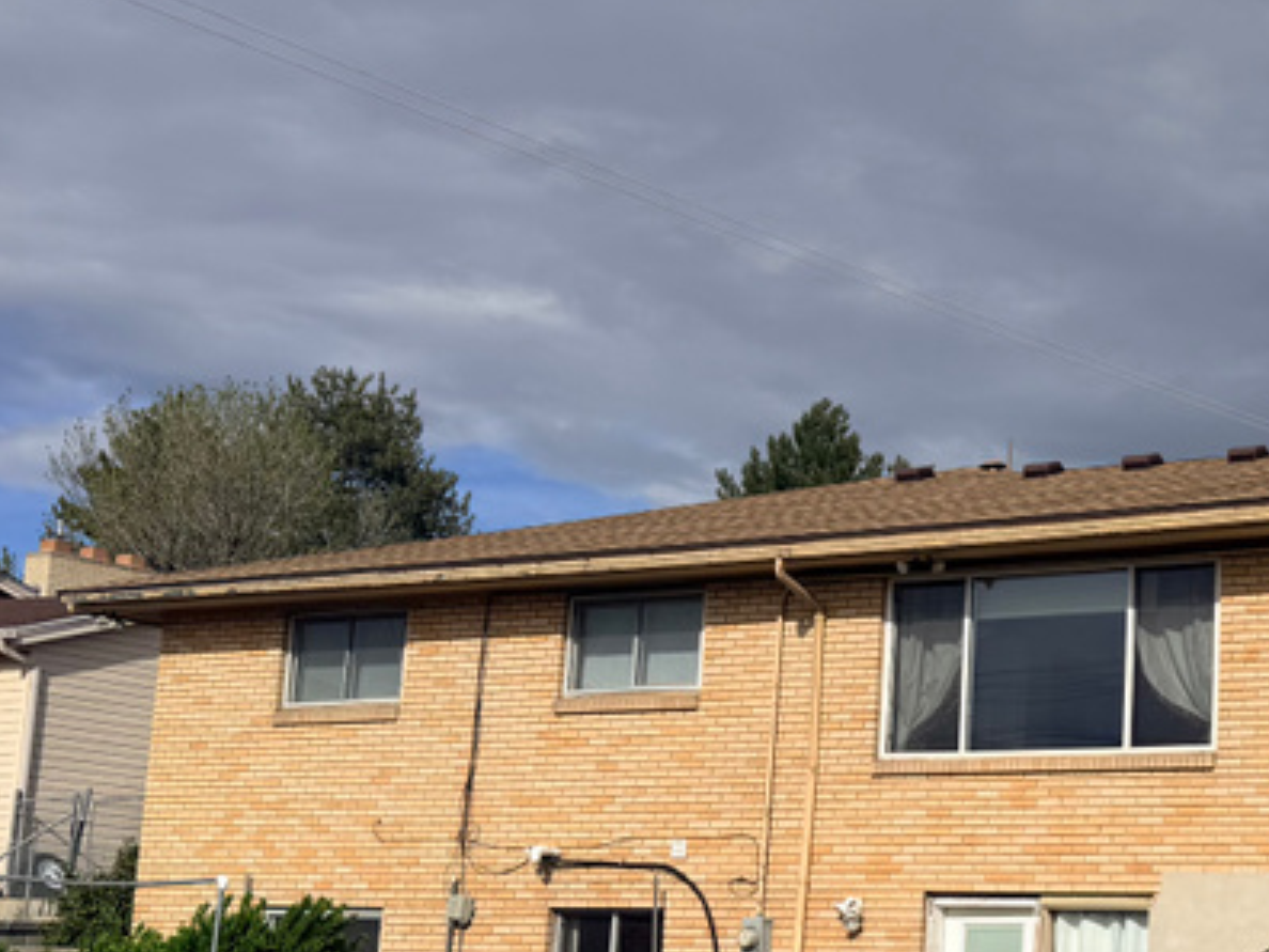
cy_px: 596
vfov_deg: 23.6
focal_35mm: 62
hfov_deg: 29.6
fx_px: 2273
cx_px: 1189
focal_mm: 6.76
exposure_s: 1/8130
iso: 80
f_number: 1.78
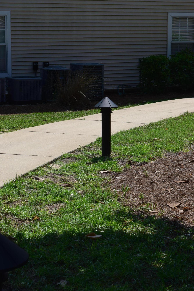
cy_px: 146
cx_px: 97
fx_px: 667
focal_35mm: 82
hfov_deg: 16.6
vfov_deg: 24.6
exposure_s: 1/500
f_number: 11
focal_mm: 55
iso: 400
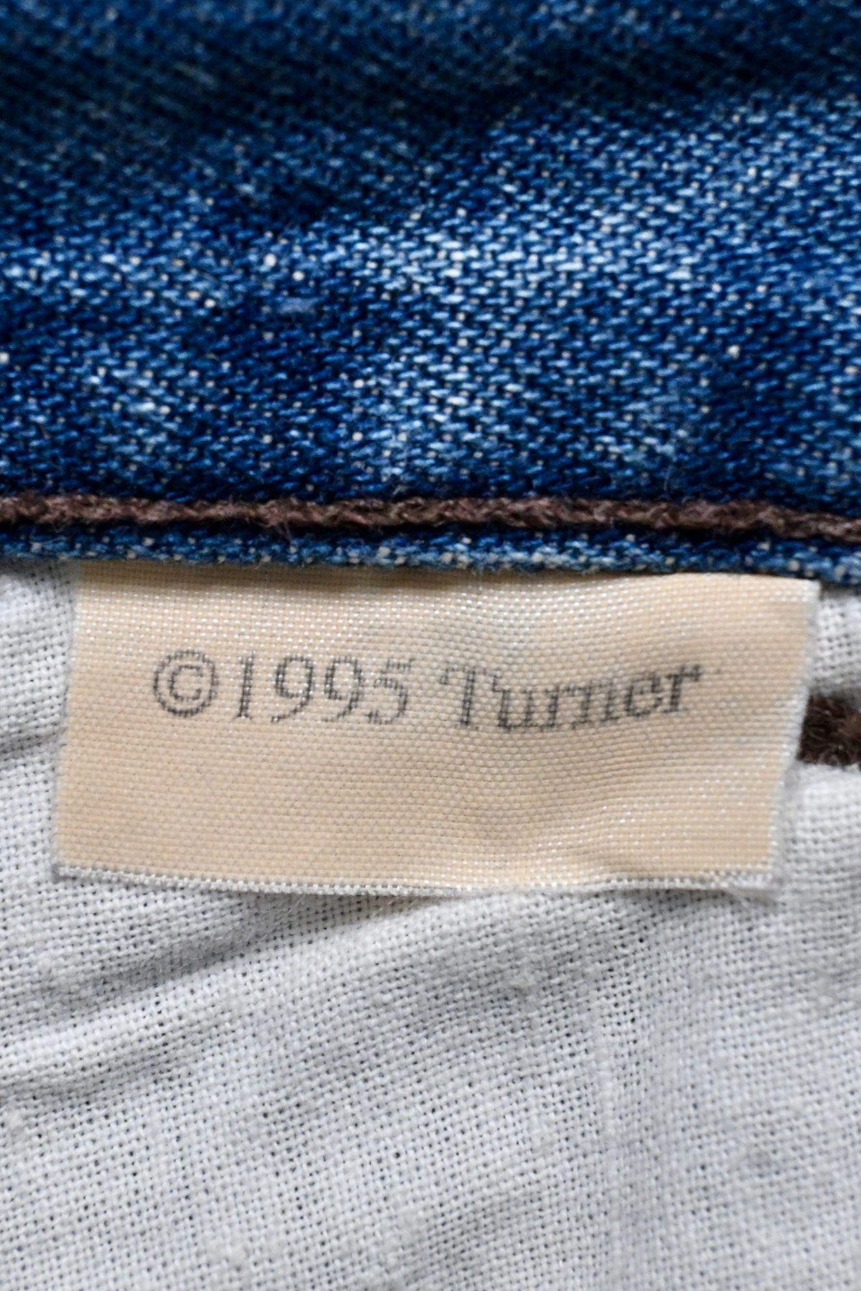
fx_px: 2044
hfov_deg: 23.8
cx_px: 430
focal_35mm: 57
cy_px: 646
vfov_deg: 35.1
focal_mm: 38
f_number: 8
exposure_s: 1/160
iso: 1600
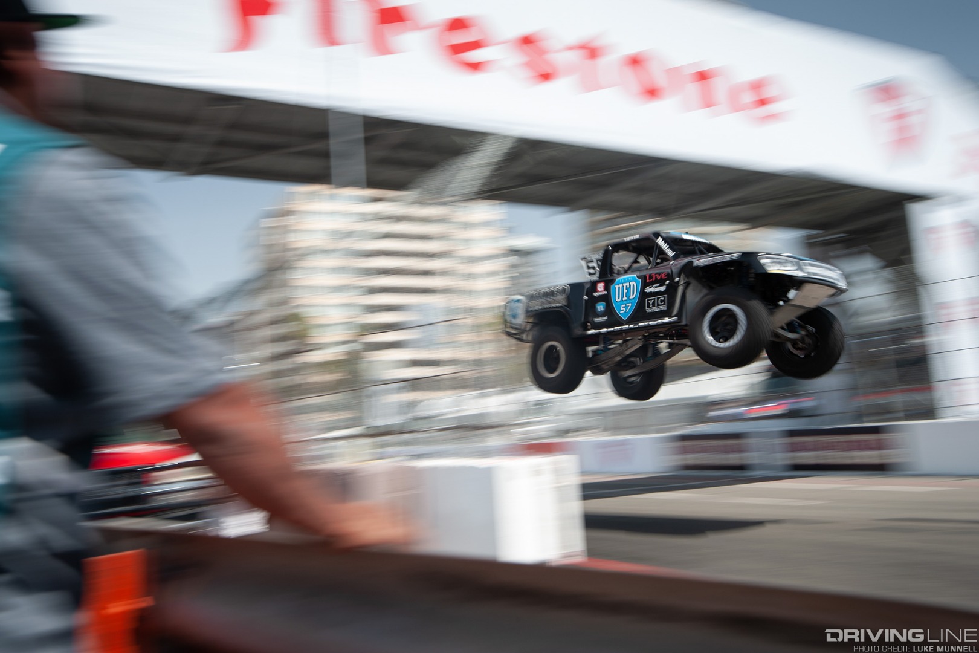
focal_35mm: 32
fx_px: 870
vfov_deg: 41.1
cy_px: 326
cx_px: 490
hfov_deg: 58.7
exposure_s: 1/40
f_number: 10
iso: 100
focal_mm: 32
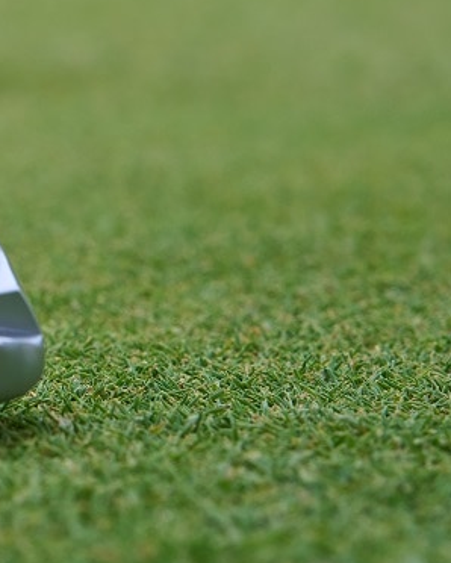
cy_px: 4
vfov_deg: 6.2
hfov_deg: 4.9
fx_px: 5168
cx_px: -377
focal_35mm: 310
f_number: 10
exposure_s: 1/200
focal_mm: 100
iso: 250
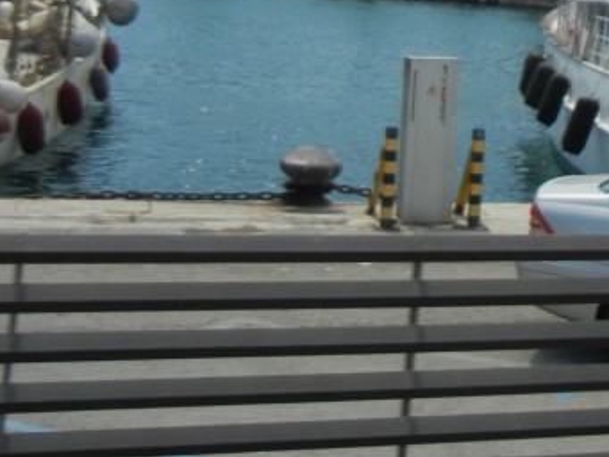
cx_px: 700
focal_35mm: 90
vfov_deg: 15.3
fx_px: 1584
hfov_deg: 20.6
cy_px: -212
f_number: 7
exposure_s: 1/587
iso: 160
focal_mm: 5.4
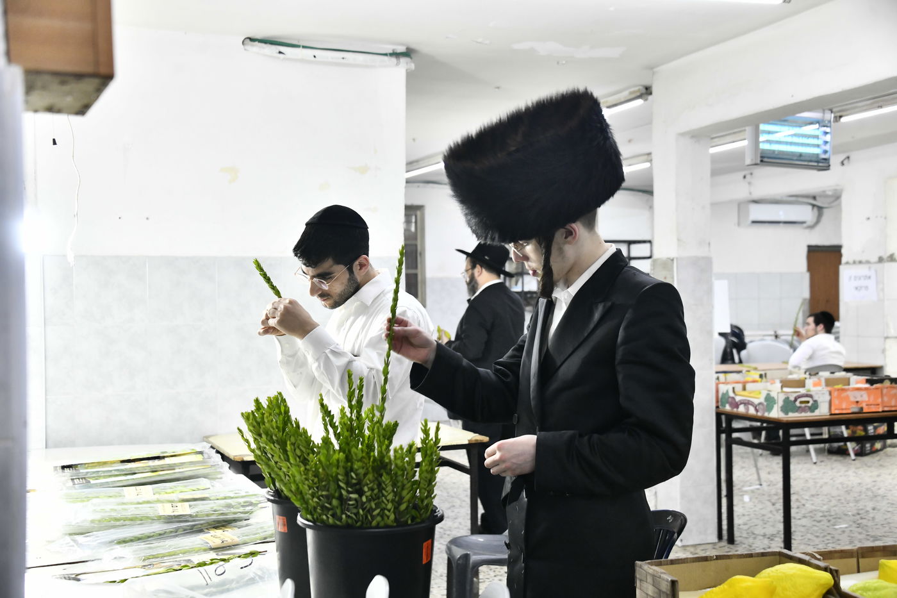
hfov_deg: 43.6
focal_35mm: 45
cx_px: 448
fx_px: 1121
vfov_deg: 29.9
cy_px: 299
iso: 2000
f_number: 5
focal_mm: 45
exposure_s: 1/100
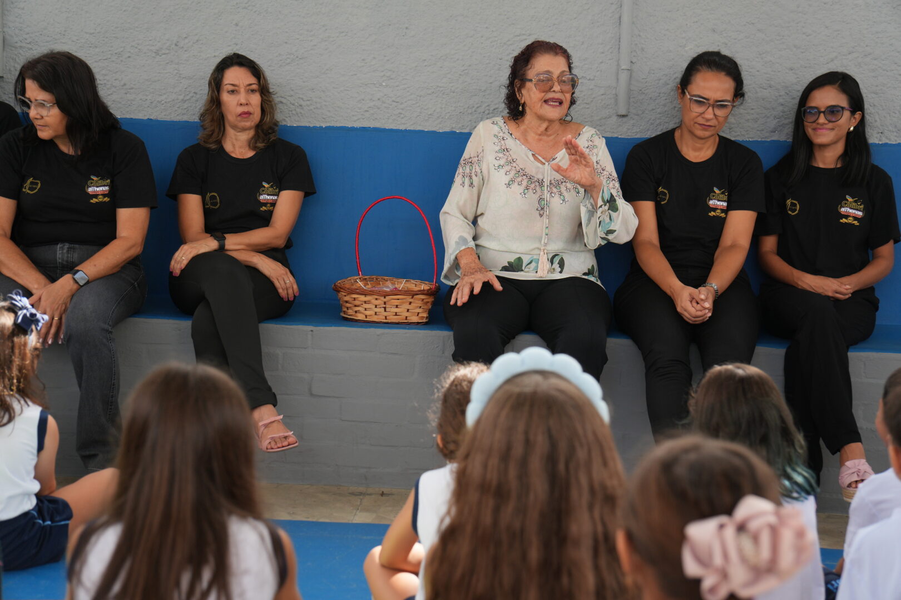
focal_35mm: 63
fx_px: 1577
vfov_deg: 21.6
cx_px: 450
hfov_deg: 31.9
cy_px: 300
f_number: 2.8
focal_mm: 42
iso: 160
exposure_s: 1/500
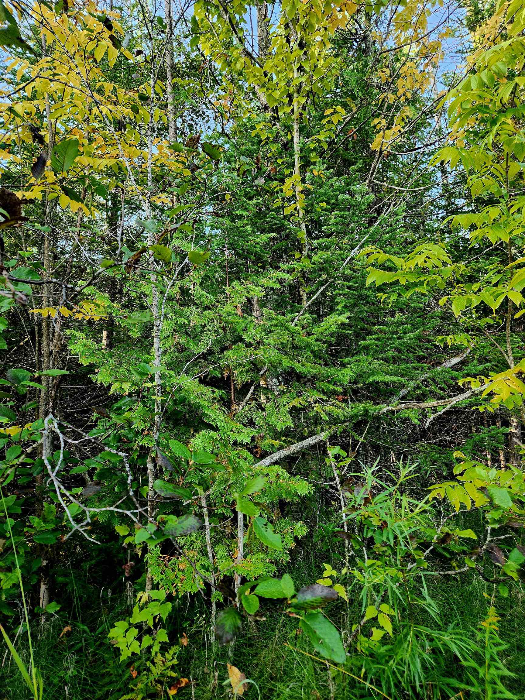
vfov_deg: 73.9
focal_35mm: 23
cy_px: 350
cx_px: 262
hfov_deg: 58.9
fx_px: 465
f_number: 1.8
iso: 40
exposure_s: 1/182
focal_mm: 5.4
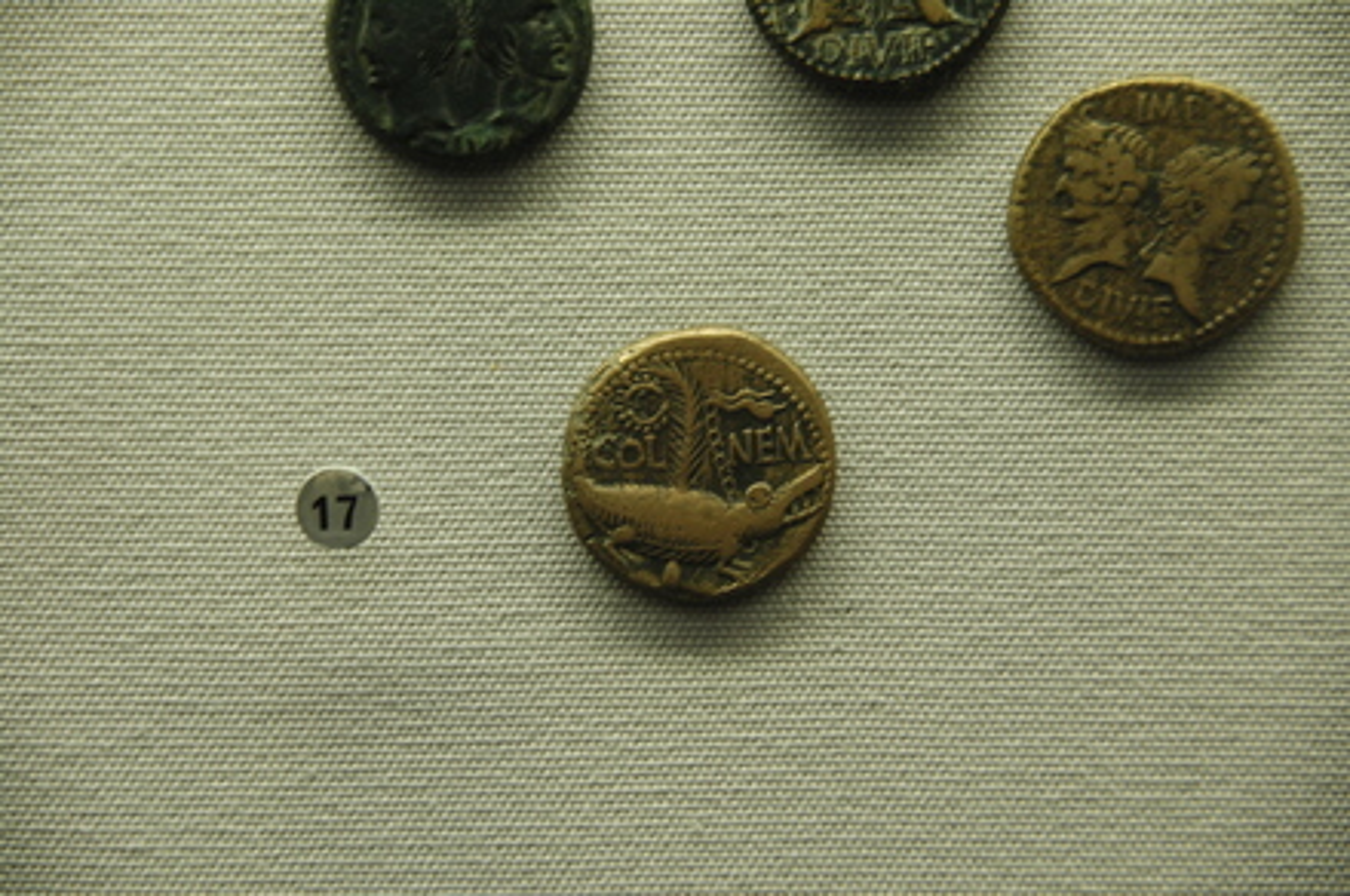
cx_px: 675
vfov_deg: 4.6
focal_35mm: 300
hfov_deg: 6.9
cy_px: 448
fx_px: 11233
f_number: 5.6
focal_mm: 200
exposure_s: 1/40
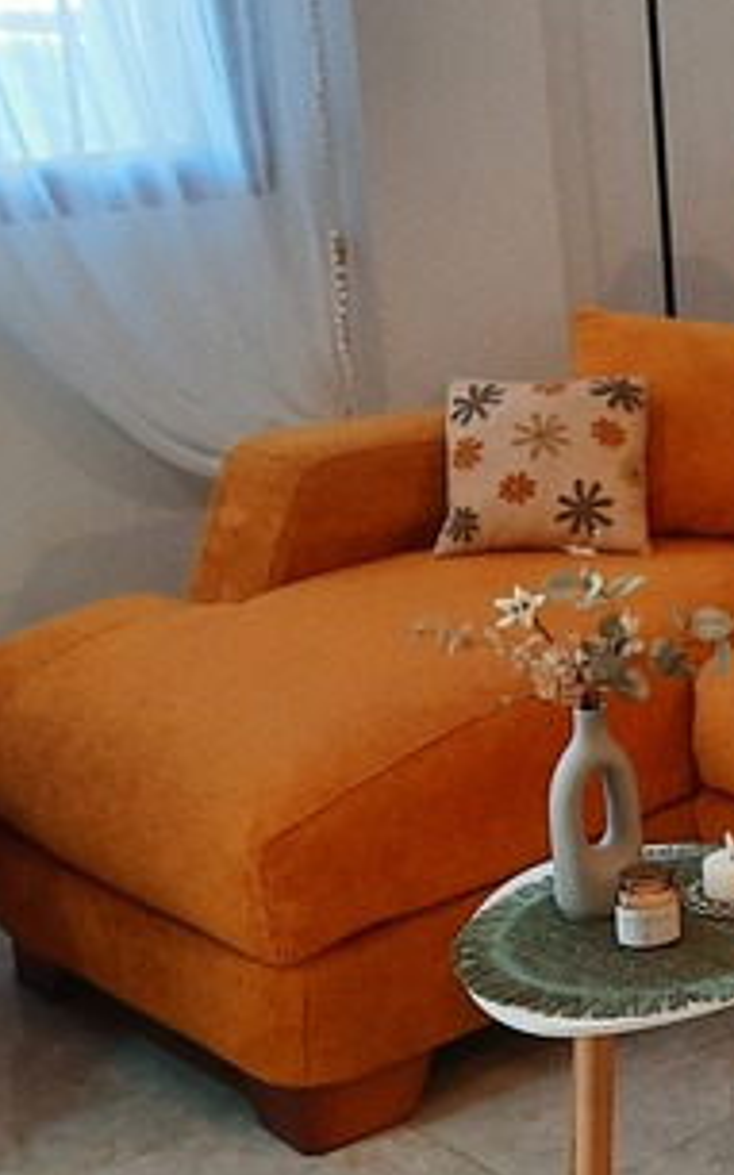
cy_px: 330
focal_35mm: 78
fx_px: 2499
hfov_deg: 15.0
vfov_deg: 26.2
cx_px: 1228
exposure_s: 1/50
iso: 200
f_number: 2
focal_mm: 4.6
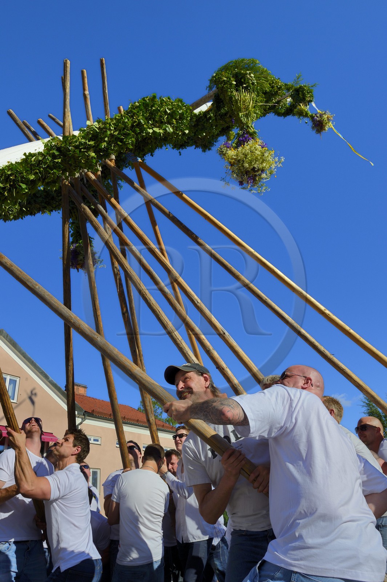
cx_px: 194
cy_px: 291
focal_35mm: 24
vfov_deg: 73.8
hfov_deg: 53.1
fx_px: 387
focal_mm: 24
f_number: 13
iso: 200
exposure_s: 1/320
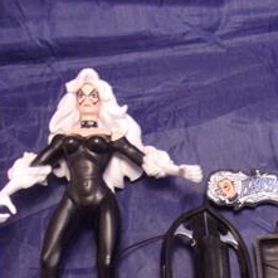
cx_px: 221
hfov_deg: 30.9
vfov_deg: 30.7
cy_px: 232
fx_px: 491
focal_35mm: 54
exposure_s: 1/17
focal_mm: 4.9
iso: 400
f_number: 3
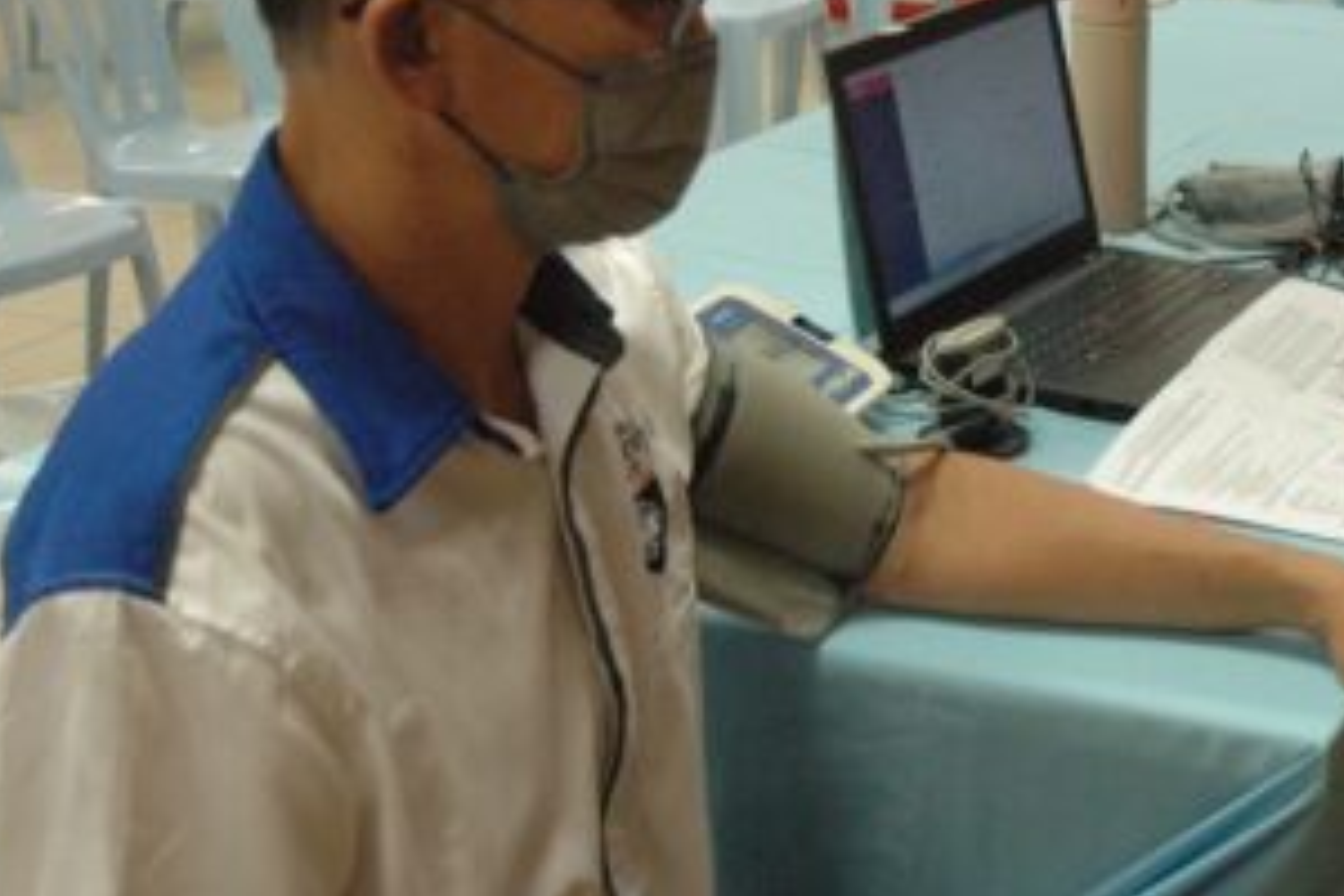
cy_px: 289
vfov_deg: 18.9
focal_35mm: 72
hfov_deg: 27.3
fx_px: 2688
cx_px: 1138
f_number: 4.5
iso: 1600
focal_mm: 24
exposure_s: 1/80
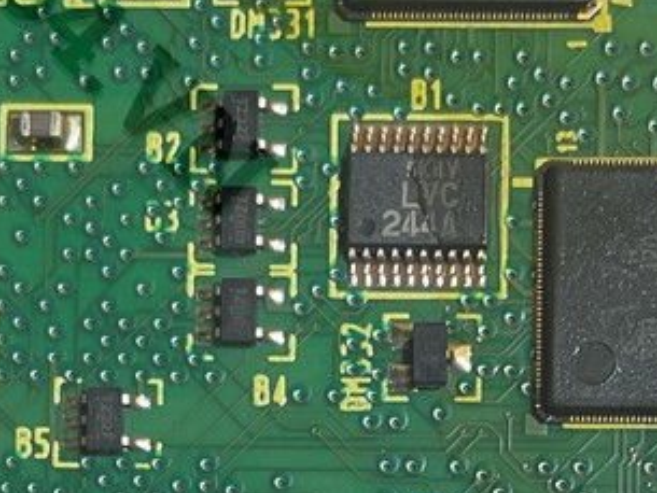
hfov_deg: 18.0
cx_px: 377
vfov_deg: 12.9
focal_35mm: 109
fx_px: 2070
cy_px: 747
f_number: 1.6
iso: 125
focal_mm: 4.2
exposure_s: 1/100
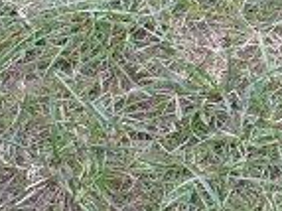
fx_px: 1970
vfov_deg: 5.8
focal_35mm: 242
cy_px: -351
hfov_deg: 7.6
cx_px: 710
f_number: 2.8
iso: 100
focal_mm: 5.8
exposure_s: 1/80
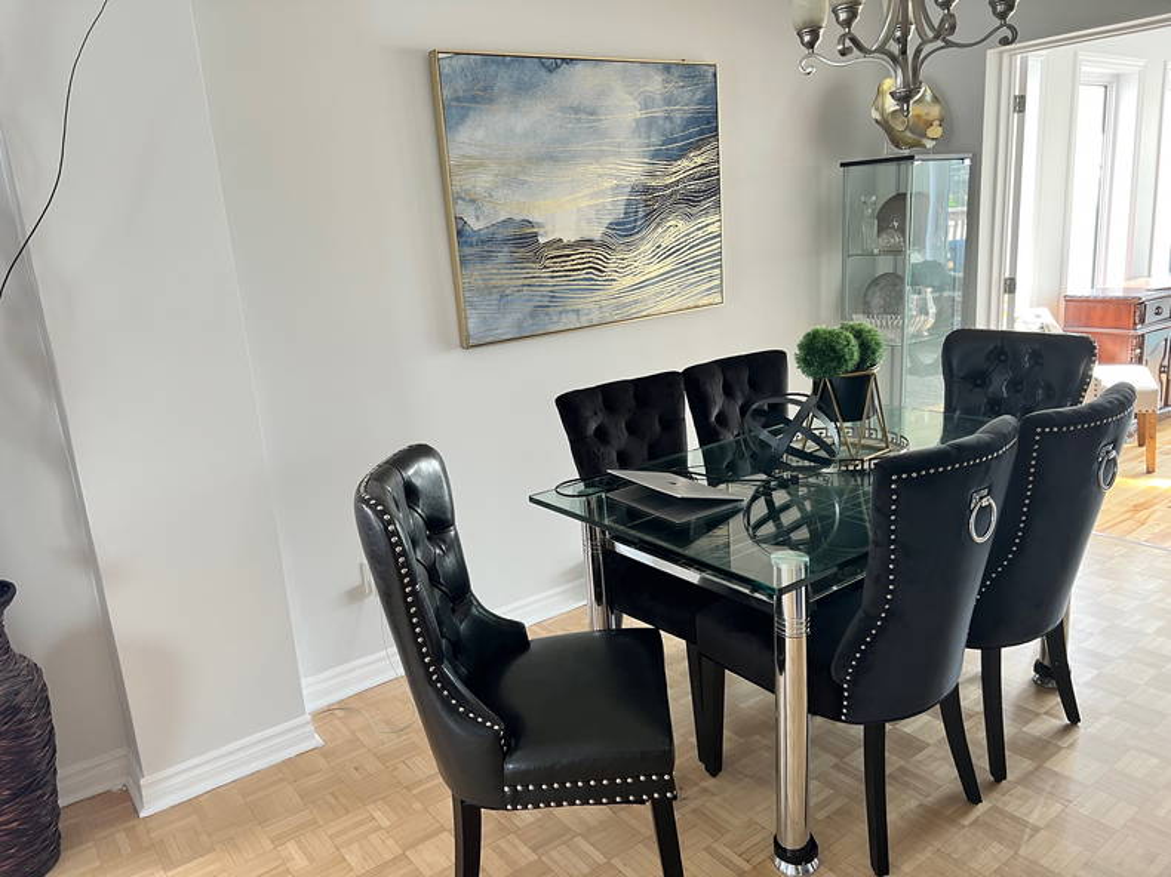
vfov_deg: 53.0
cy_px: 438
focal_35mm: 26
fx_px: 879
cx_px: 586
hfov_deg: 67.3
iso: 125
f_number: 1.5
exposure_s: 1/93
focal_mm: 5.7
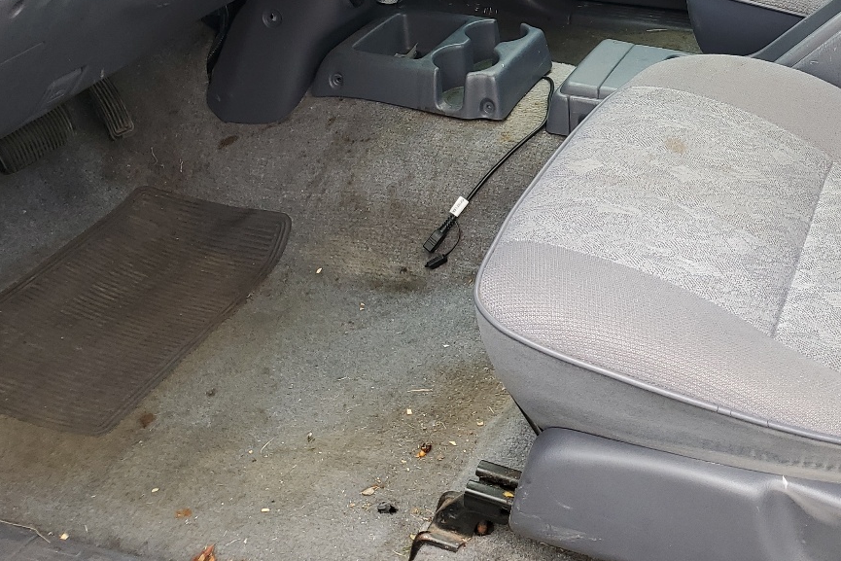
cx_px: 649
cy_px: 32
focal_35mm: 50
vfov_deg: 25.9
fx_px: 1168
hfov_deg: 38.4
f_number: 1.5
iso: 50
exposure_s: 1/179
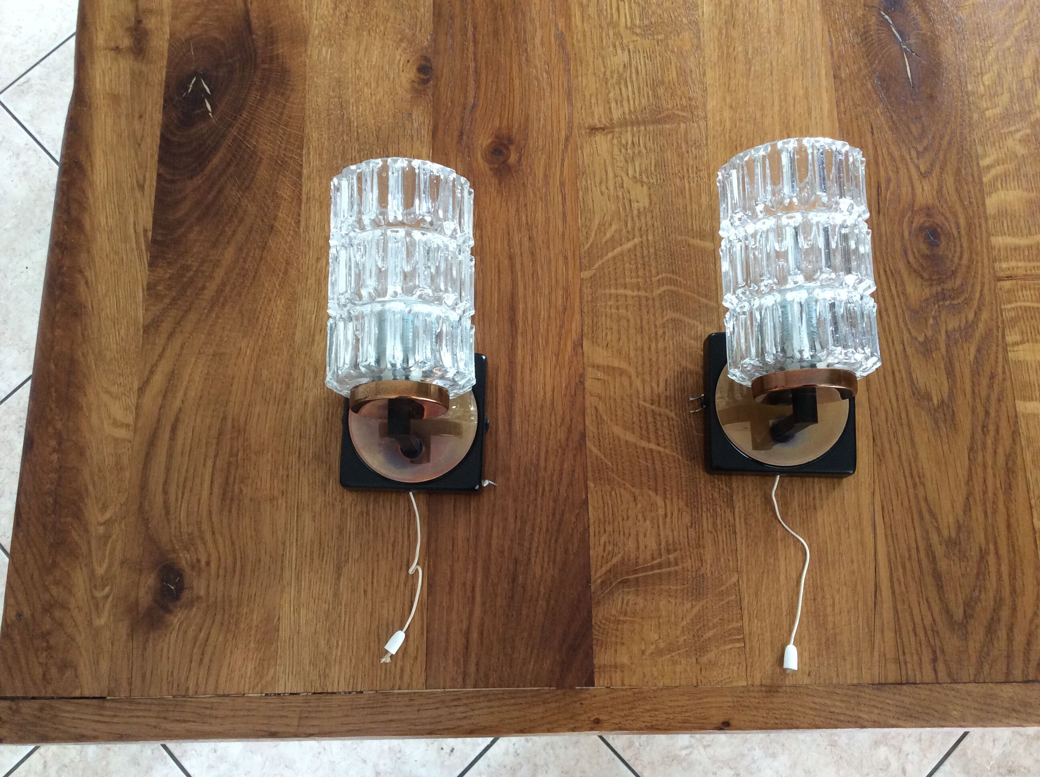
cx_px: 520
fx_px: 960
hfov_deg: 56.9
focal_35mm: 32
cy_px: 388
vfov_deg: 44.1
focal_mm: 3.3
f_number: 2.4
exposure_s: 1/25
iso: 80
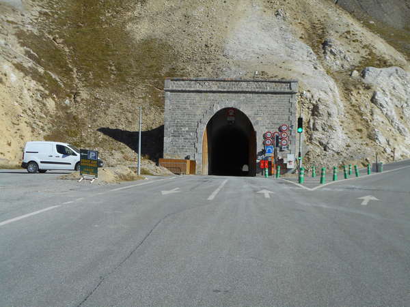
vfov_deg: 28.6
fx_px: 604
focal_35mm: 51
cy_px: 154
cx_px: 205
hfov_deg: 37.5
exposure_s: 1/640
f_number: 4.9
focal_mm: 9.1
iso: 80
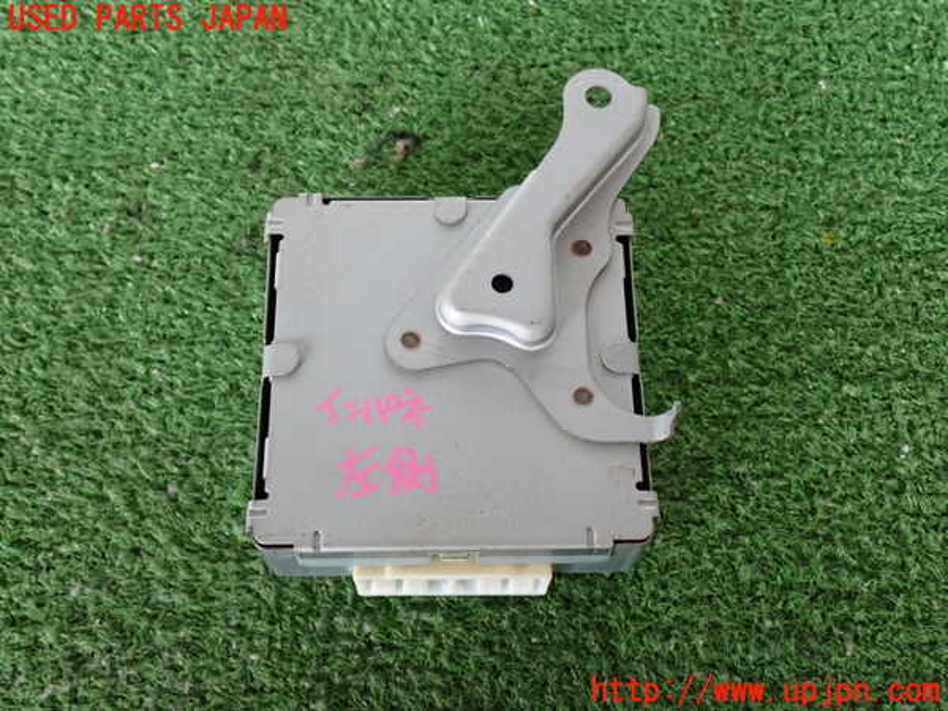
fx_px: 1123
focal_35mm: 41
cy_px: 356
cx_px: 474
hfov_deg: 45.8
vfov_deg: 35.1
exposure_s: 1/40
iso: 800
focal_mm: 7.31
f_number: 2.8
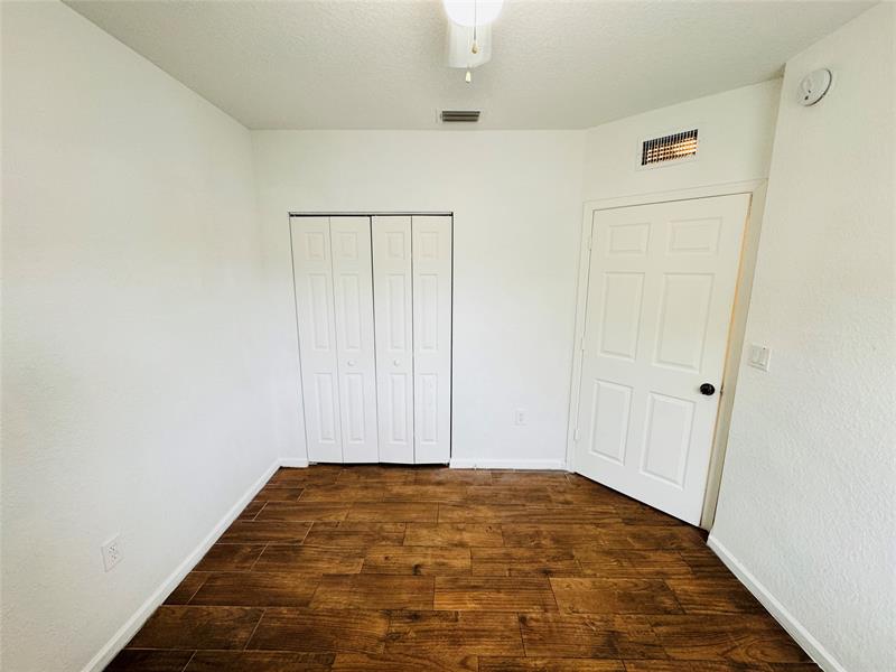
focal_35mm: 14
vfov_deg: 85.7
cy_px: 336
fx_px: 362
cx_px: 448
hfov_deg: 102.1
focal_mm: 2.22
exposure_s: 1/60
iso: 160
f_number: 2.2
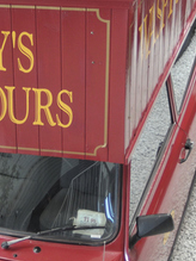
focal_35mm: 112
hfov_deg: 13.2
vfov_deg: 17.6
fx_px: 846
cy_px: 120
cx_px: 59
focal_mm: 7.5
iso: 100
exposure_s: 1/15
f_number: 2.5
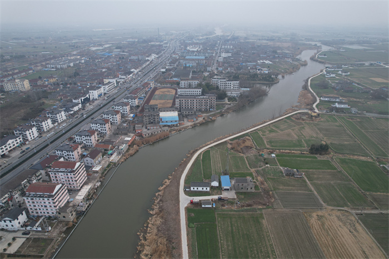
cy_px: 130
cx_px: 194
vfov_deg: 57.2
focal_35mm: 22
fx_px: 238
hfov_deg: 78.6
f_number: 2.8
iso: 100
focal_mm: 8.38
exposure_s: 1/400
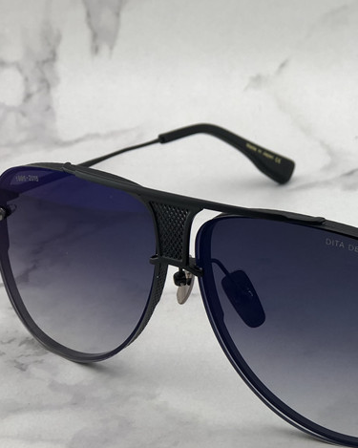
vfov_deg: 20.1
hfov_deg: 16.1
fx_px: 1259
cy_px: 269
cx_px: 289
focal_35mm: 95
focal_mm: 6.6
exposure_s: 1/50
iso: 20
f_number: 2.8
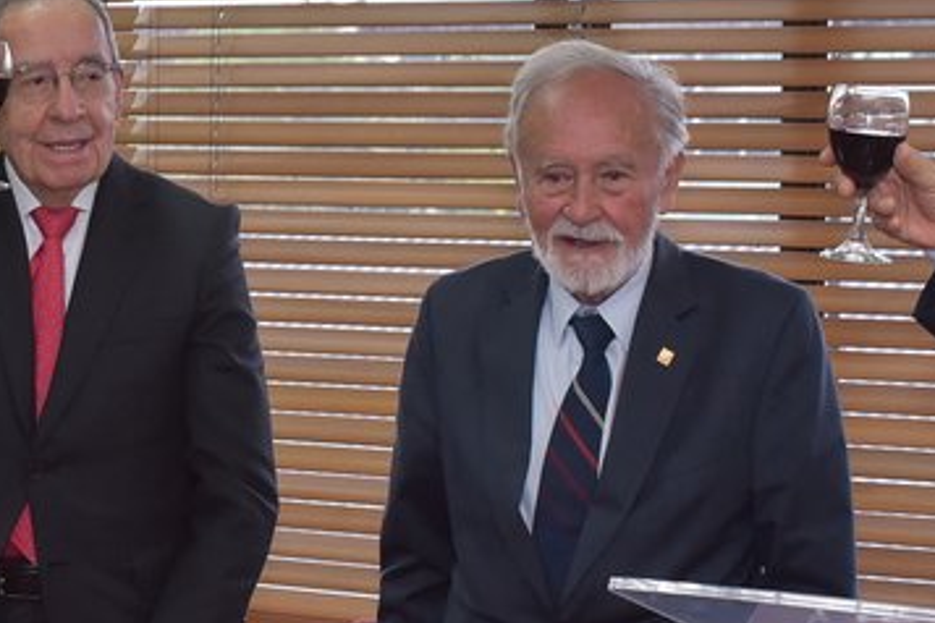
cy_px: 207
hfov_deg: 16.7
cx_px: 134
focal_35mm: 121
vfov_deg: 11.3
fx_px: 3142
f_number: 5.6
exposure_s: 1/100
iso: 800
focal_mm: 36
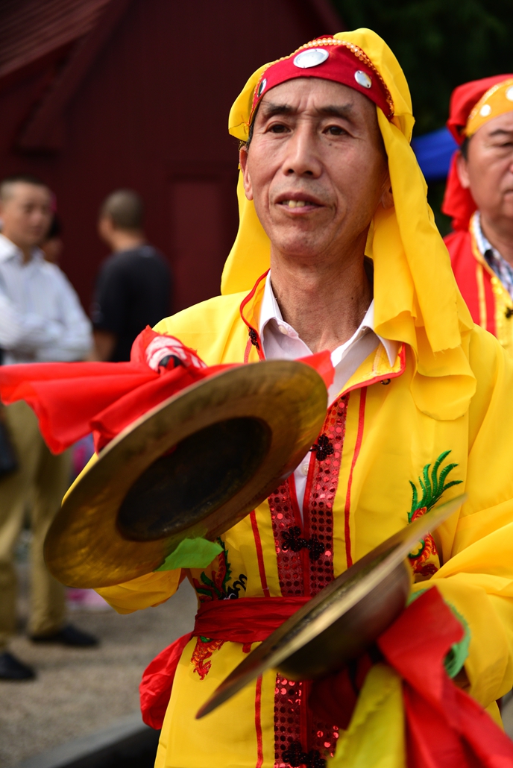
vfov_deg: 35.6
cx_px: 256
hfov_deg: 24.2
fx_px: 1195
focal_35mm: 56
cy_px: 384
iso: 400
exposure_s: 1/8000
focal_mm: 56
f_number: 2.8
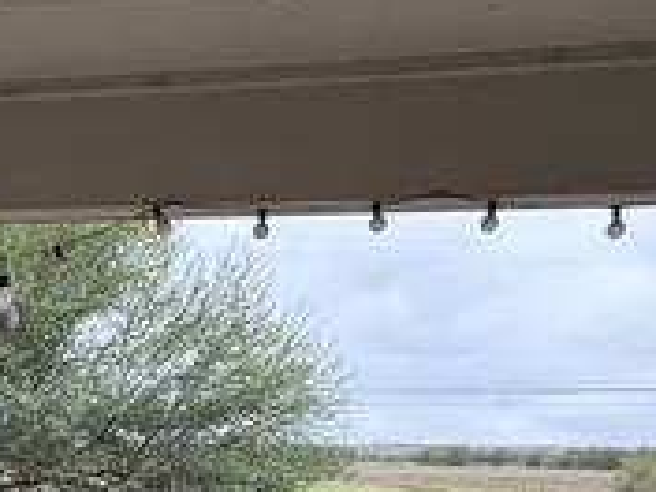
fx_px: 966
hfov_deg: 34.4
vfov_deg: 24.8
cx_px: 11
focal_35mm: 51
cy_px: 641
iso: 64
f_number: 2.2
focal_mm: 2.22
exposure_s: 1/195
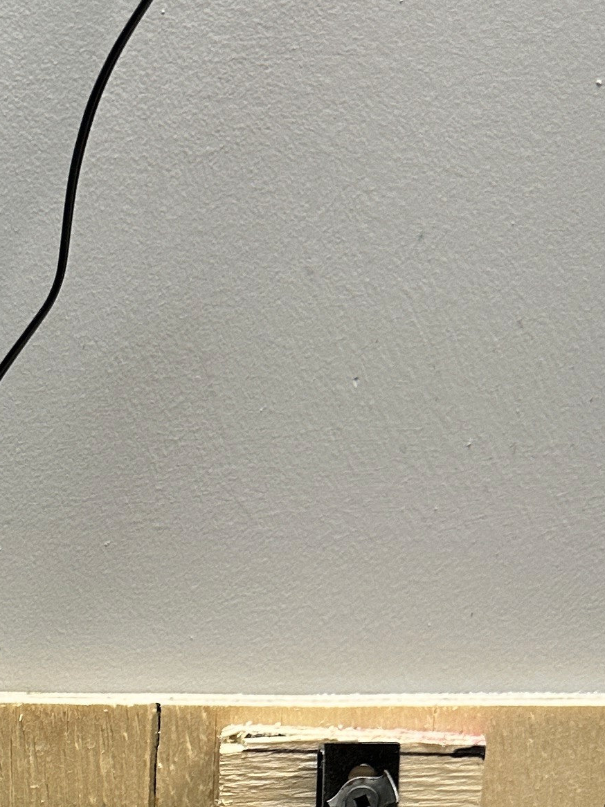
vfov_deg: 21.2
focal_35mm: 83
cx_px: -135
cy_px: 1073
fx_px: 1935
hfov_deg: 16.9
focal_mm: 6.86
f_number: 1.78
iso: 160
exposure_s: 1/60
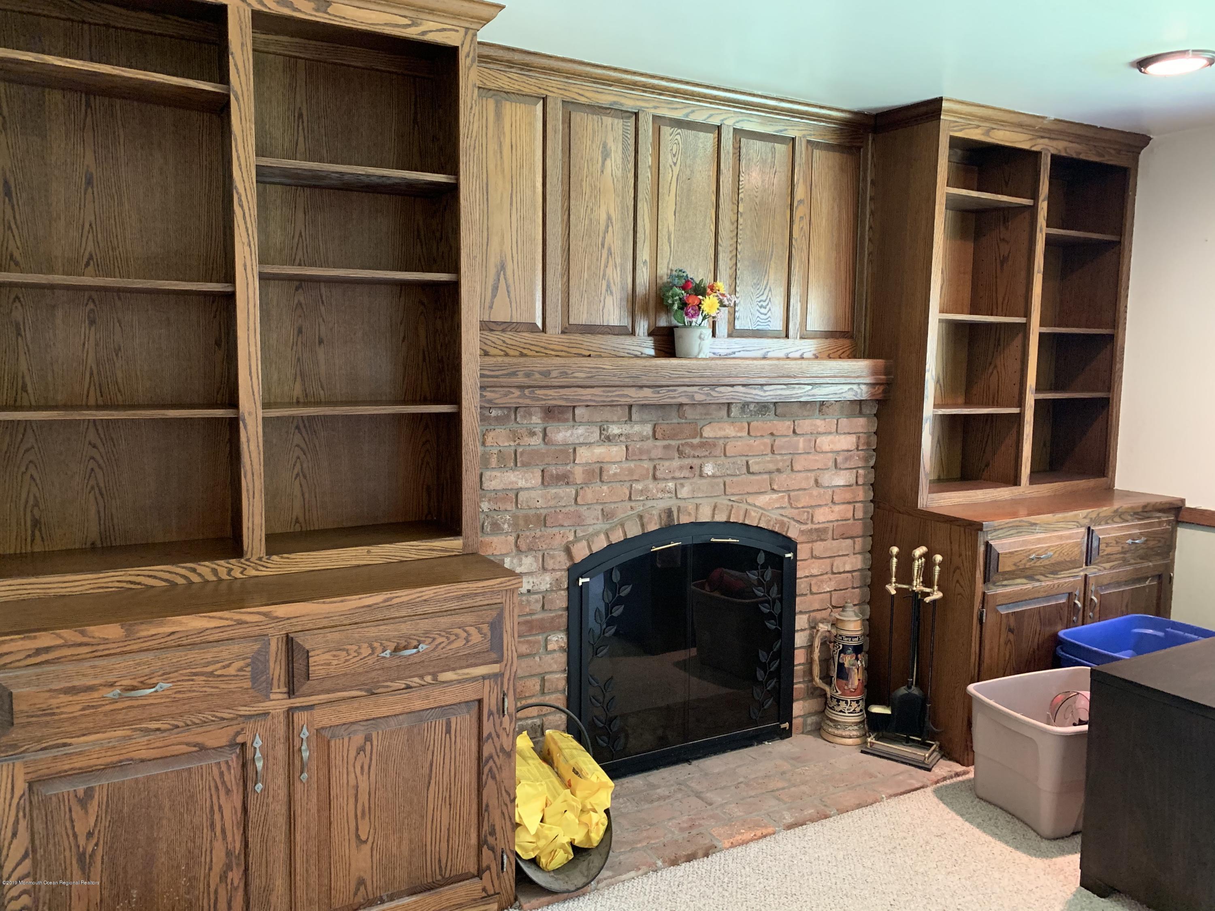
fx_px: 913
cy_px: 456
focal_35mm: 26
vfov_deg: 53.1
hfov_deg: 67.3
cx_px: 608
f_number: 1.8
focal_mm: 4.25
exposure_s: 1/30
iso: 500
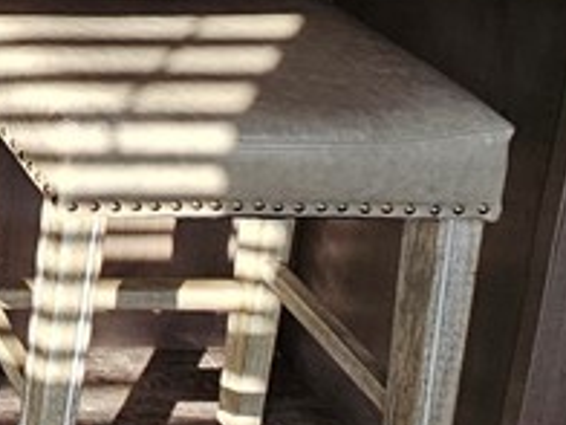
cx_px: -592
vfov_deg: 17.7
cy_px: -321
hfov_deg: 18.1
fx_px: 1112
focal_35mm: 68
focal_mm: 2.2
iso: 80
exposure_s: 1/212
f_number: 2.2
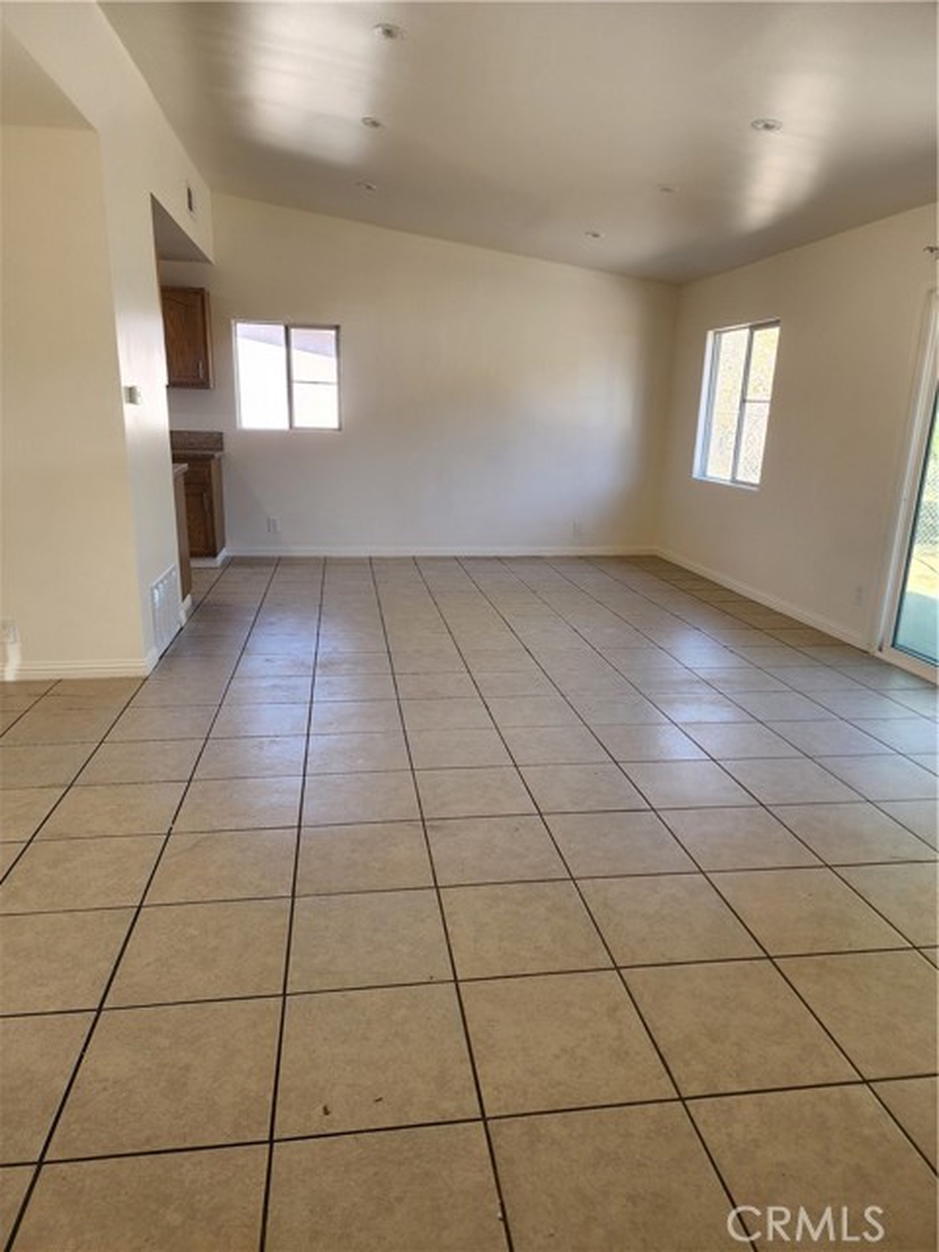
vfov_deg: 73.9
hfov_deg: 58.9
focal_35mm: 23
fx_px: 832
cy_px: 626
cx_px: 470
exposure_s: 1/180
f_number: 1.8
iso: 64
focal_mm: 6.4
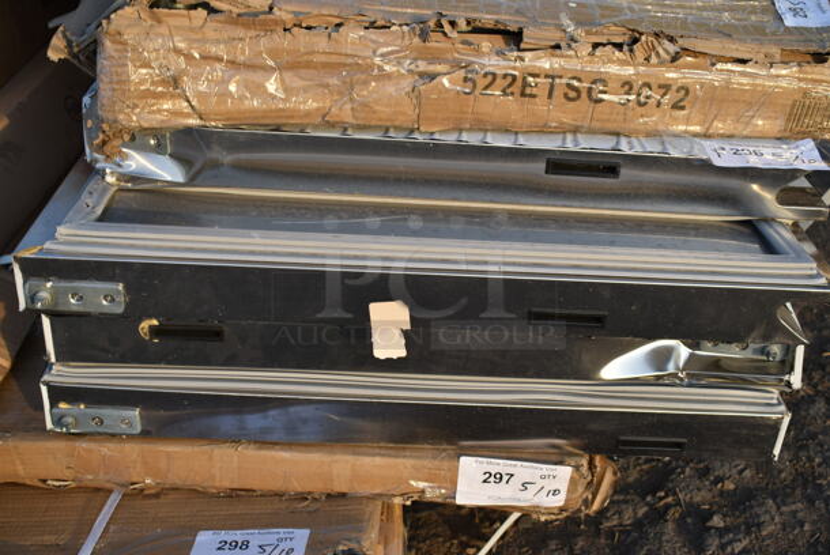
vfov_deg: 30.9
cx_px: 415
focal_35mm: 44
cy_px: 278
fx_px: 1004
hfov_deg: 44.9
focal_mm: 29
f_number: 6.3
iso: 100
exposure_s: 1/160
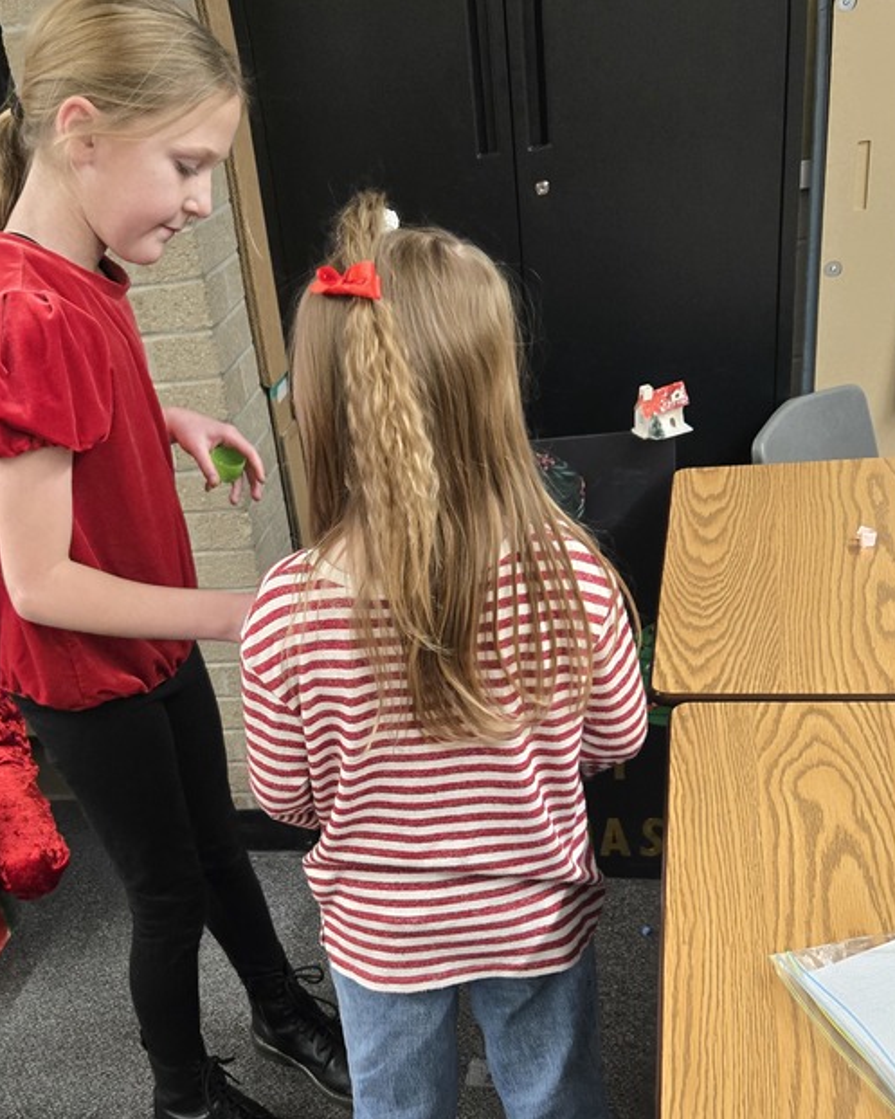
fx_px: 1225
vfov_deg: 48.3
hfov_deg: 39.6
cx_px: 285
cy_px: 746
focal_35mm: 37
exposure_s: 1/120
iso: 1000
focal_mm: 5.4
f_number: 1.8
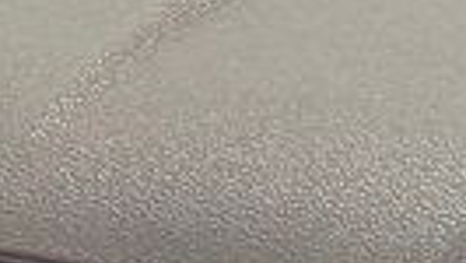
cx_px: 1731
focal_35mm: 202
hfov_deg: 7.9
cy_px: 698
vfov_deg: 5.7
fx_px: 2498
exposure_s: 1/120
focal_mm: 6.76
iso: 320
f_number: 1.78
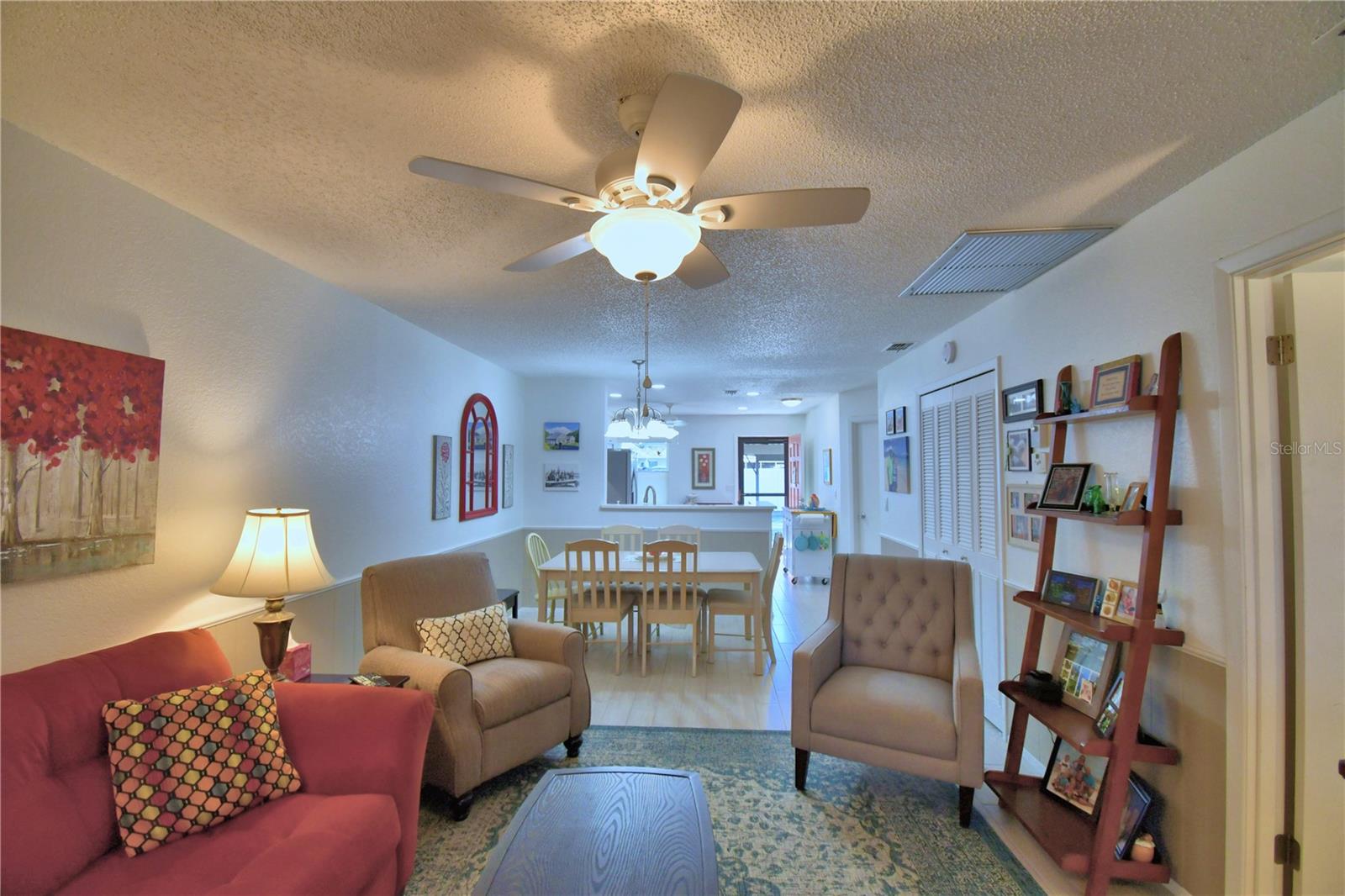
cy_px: 448
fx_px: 560
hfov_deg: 100.4
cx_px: 672
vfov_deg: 77.3
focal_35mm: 15
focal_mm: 10
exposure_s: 1/100
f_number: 4.5
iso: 400
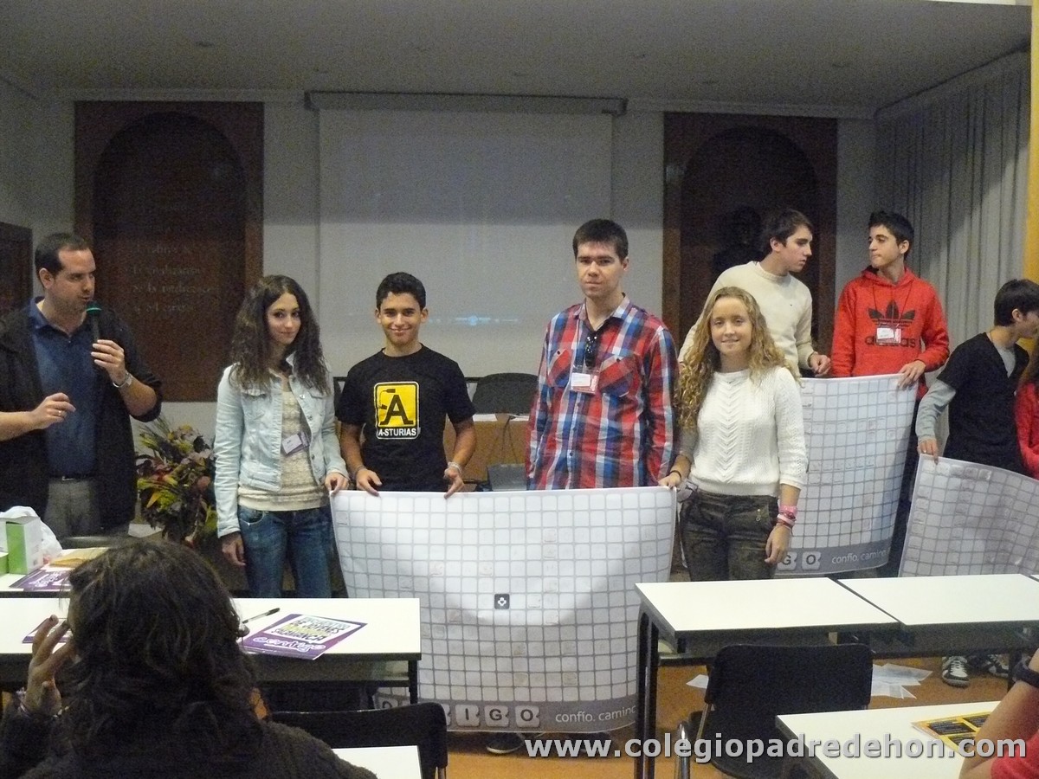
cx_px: 520
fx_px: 1081
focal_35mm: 36
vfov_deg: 39.7
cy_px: 390
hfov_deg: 51.4
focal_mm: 6
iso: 800
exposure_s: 1/100
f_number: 2.8
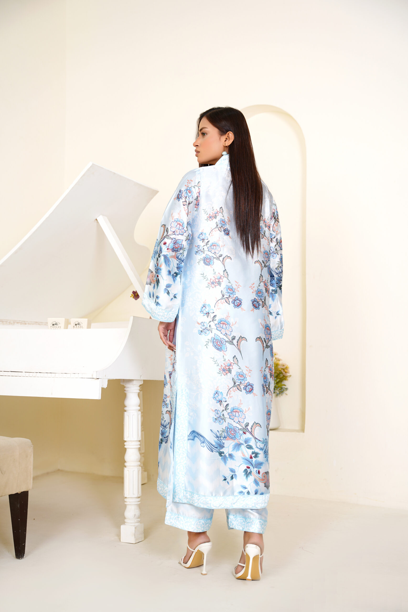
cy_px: 306
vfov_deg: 44.6
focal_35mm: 44
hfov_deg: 30.6
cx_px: 204
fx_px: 746
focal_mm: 43.9
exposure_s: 1/125
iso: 64
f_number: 3.5
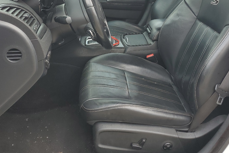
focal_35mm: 39
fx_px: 248
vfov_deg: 33.5
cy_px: 36
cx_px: 121
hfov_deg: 49.5
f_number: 1.5
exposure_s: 1/370
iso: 50
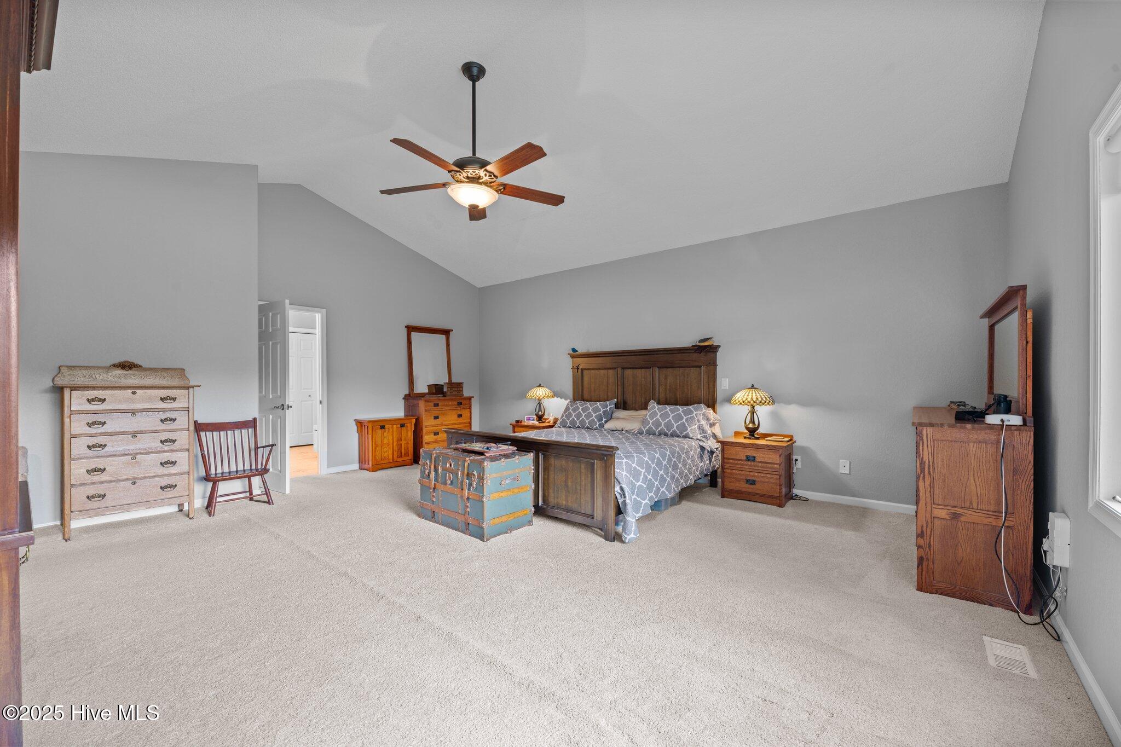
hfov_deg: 104.3
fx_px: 436
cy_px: 374
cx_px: 560
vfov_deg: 81.2
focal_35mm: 14
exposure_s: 2
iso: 100
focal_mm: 14
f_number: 9
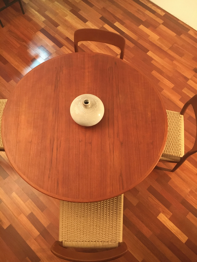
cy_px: 131
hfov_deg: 48.2
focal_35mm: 29
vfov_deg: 61.7
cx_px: 98
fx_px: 220
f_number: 2.2
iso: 250
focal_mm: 4.15
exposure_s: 1/17
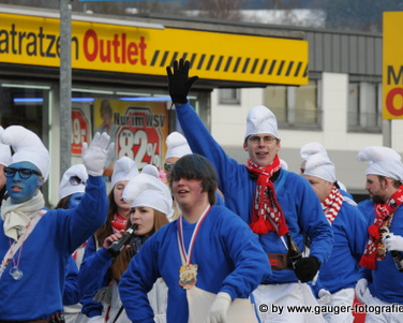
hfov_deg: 5.2
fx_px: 4462
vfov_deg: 4.1
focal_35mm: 374
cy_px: 151
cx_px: 244
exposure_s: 1/320
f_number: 9
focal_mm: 200
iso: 200
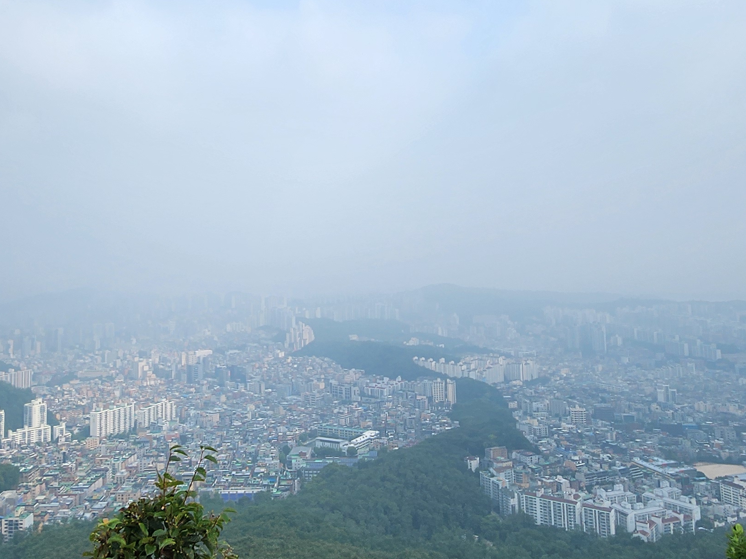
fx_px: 690
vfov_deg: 43.5
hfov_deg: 56.7
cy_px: 187
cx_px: 332
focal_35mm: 32
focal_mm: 1.74
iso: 32
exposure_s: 1/1437
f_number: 2.2
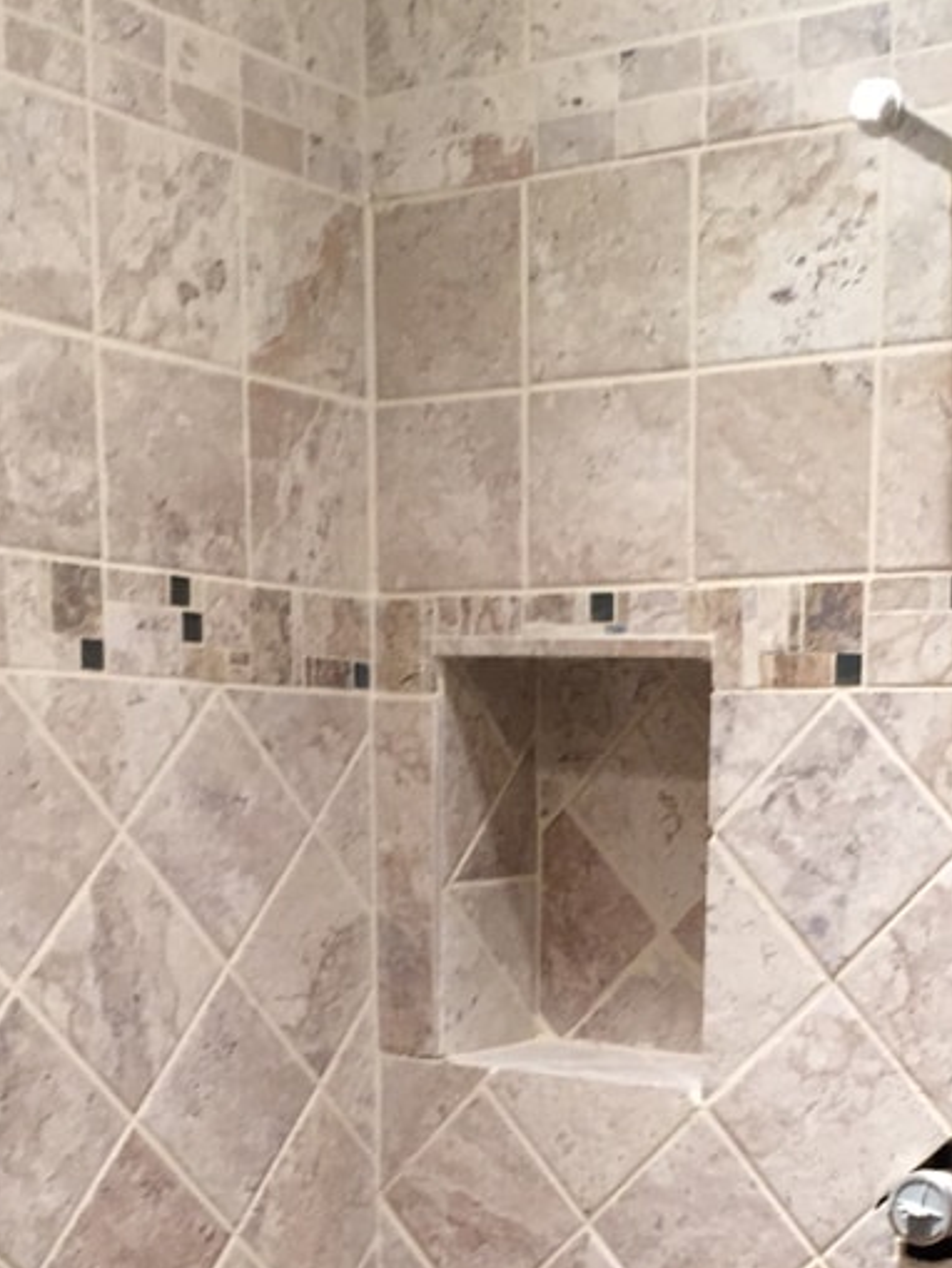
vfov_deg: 31.9
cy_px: 1183
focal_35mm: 57
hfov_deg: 25.6
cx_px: 616
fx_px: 2089
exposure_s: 1/30
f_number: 2.2
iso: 160
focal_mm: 4.15
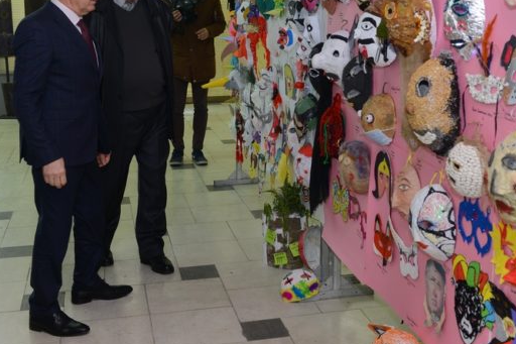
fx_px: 774
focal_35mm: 54
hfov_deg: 36.7
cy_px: 92
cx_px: 310
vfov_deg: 24.8
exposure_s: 1/80
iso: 500
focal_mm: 36
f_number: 5
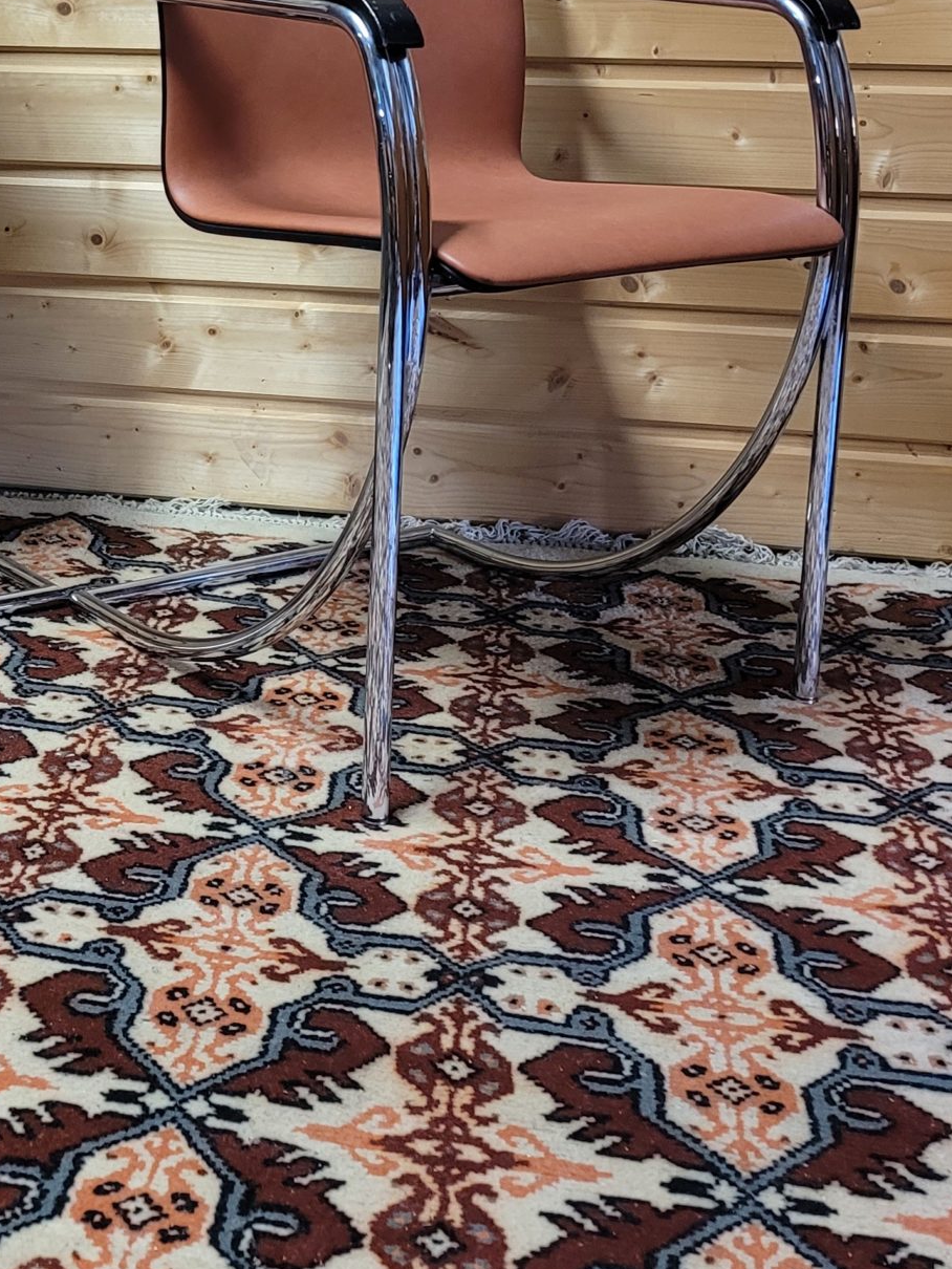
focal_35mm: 55
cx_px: 107
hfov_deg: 25.8
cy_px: 252
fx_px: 2016
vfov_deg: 33.9
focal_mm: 5.4
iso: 320
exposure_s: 1/50
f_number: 1.8
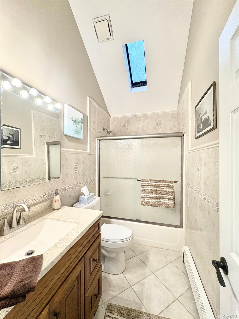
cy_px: 160
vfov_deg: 102.1
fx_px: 129
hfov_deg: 85.7
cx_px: 120
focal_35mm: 14
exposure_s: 1/120
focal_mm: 2.22
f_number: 2.2
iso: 250
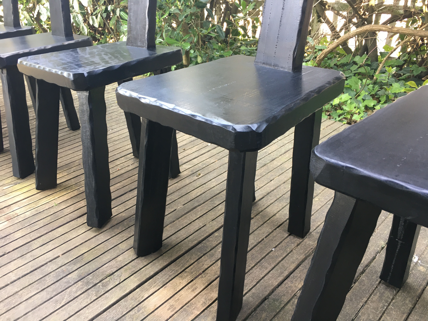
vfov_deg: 48.2
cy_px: 160
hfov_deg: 61.7
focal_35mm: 29
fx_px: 359
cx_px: 214
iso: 32
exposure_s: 1/33
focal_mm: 4.15
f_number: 2.2
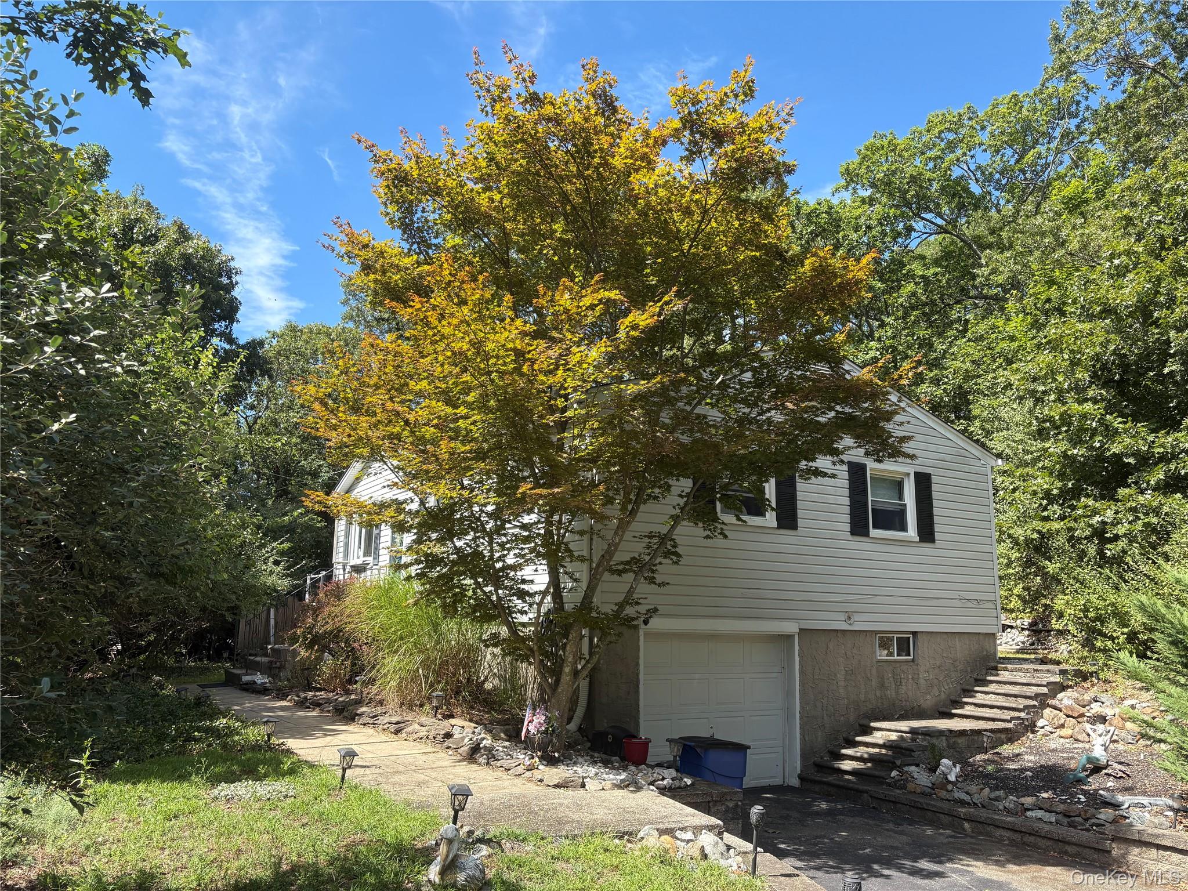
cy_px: 446
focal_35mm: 26
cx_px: 594
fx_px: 892
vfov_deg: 53.1
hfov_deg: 67.3
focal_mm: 5.96
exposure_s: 1/1048
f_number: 1.6
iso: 50
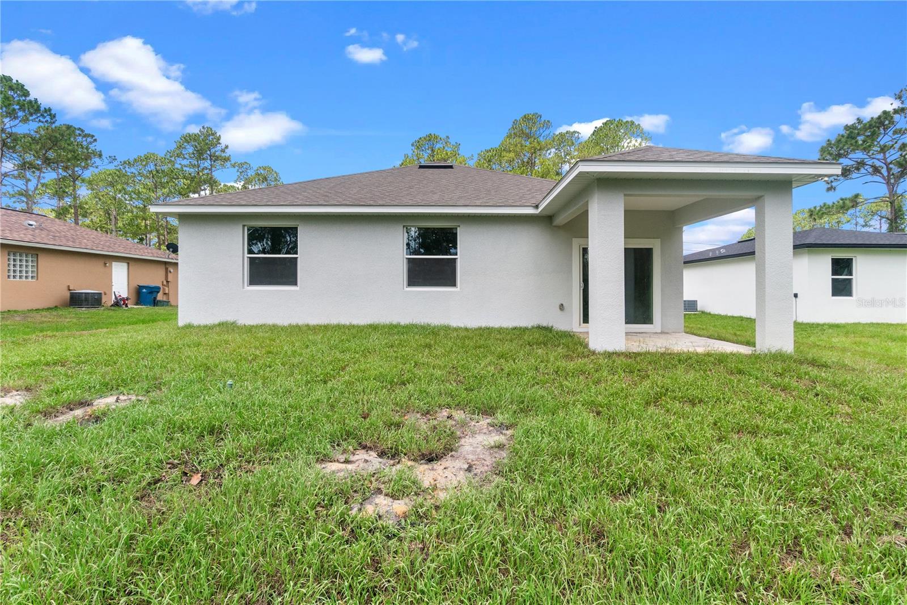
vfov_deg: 77.3
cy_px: 302
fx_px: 378
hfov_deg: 100.4
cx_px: 454
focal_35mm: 15
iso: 400
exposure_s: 1/200
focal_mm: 10
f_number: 11
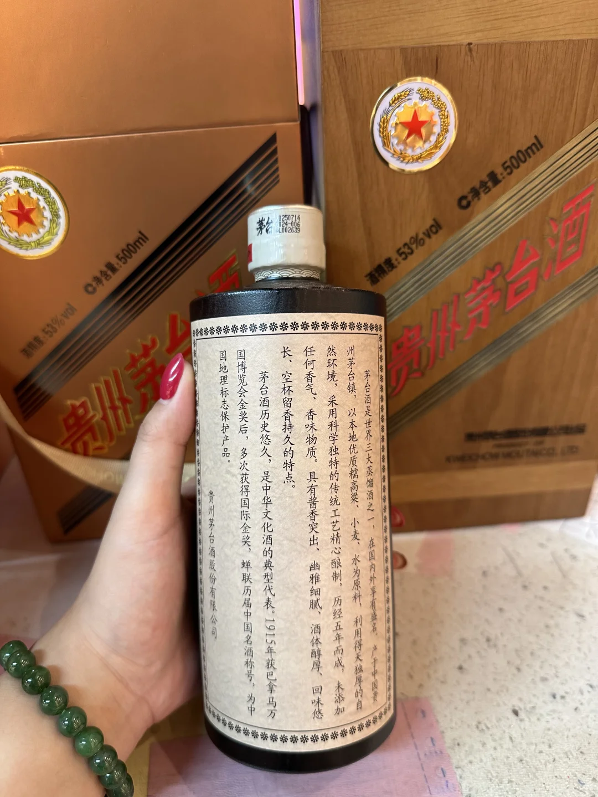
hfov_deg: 56.8
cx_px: 299
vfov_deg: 71.6
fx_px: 553
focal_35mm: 24
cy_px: 398
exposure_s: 1/50
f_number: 1.78
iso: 160
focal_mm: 6.86
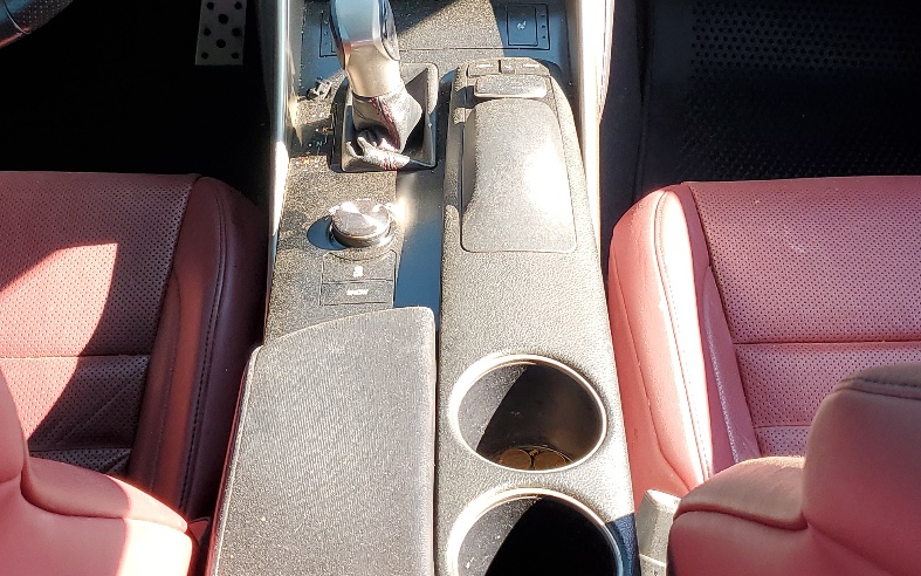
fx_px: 1406
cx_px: 463
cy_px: 92
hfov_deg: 36.3
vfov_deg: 22.7
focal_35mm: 56
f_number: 1.5
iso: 50
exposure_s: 1/175
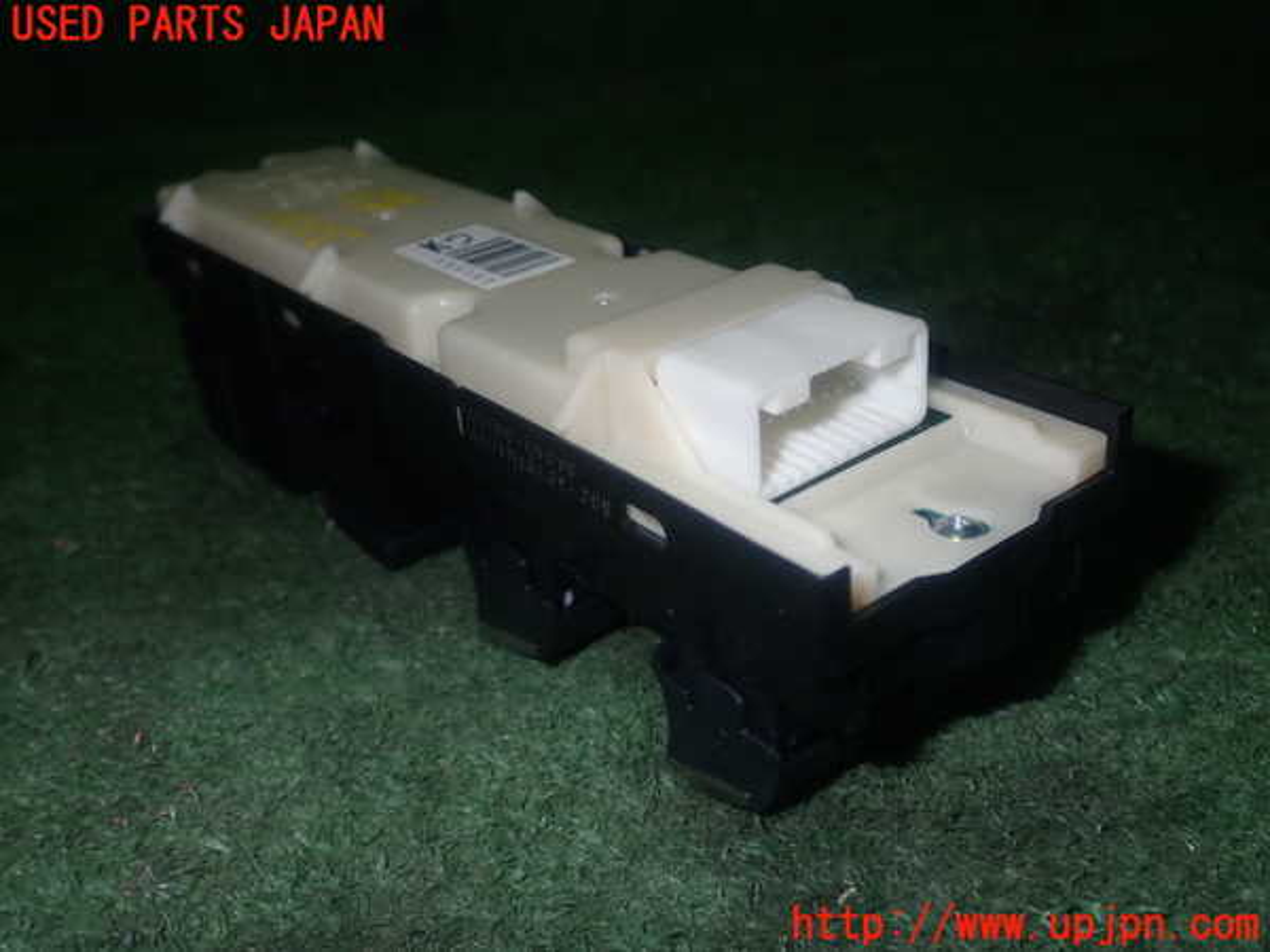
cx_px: 635
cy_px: 476
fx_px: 1394
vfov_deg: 37.7
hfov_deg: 49.0
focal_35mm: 38
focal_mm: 6.83
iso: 200
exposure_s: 1/40
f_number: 8
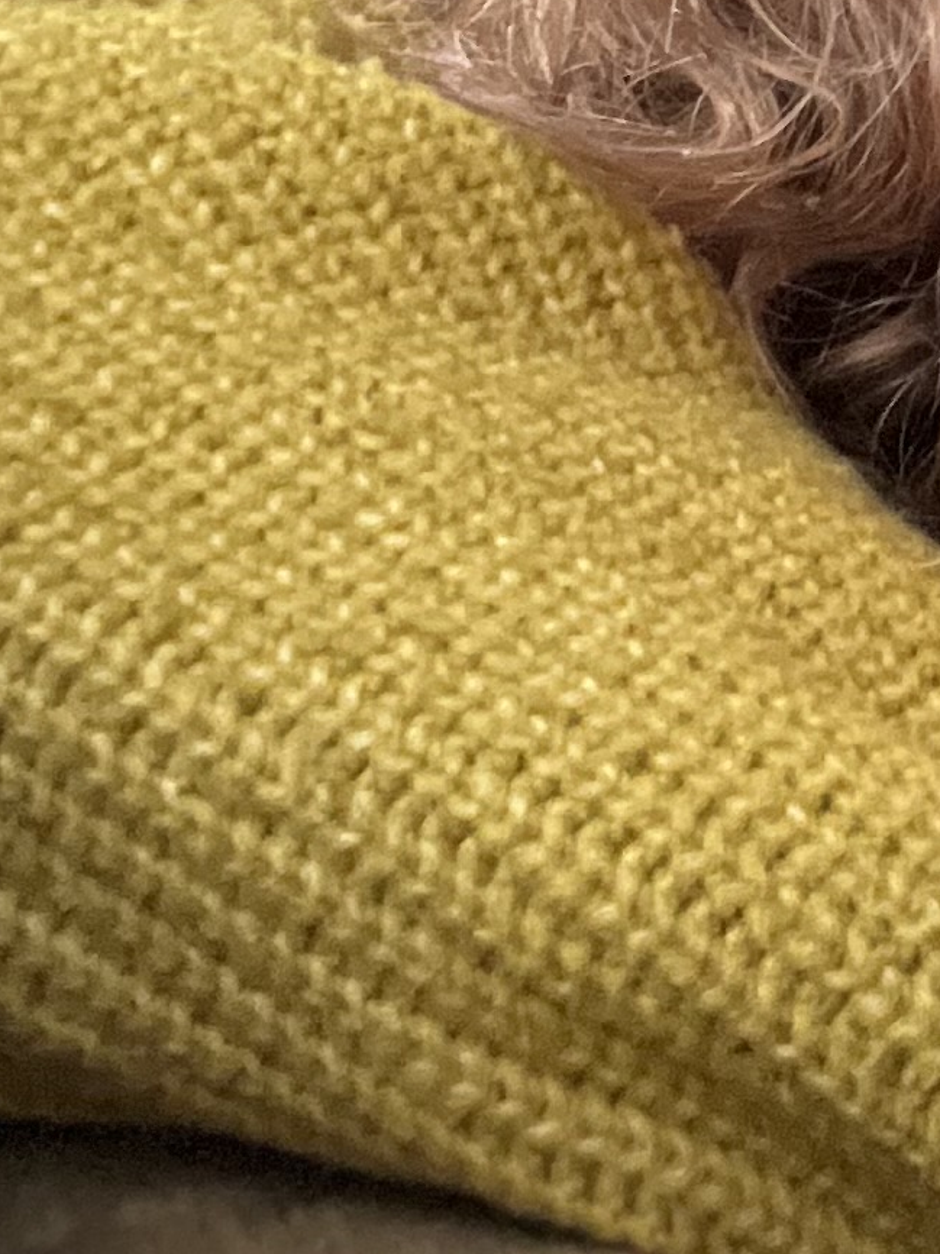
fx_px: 3876
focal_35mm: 107
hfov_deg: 12.9
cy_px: -264
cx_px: 1522
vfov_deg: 17.5
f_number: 2.2
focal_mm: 2.71
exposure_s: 1/30
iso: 500
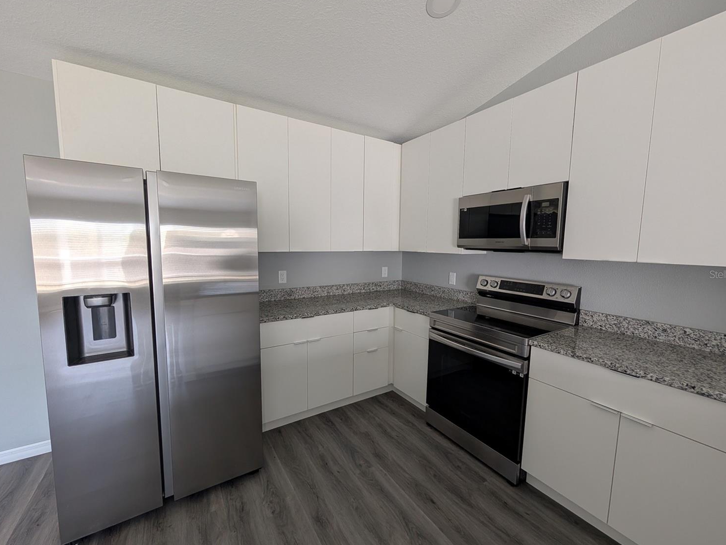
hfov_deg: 106.2
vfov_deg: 89.9
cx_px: 363
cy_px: 274
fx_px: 273
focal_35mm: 13
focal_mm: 2.02
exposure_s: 1/24.4
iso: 67
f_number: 1.7
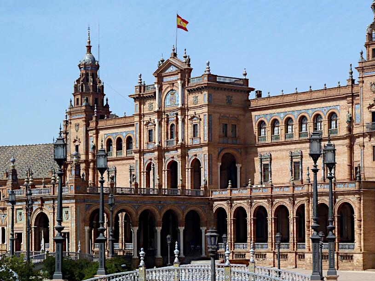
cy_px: 170
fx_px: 1148
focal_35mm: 106
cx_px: 191
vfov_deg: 14.0
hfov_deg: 18.5
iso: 80
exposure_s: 1/500
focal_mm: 11.9
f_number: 5
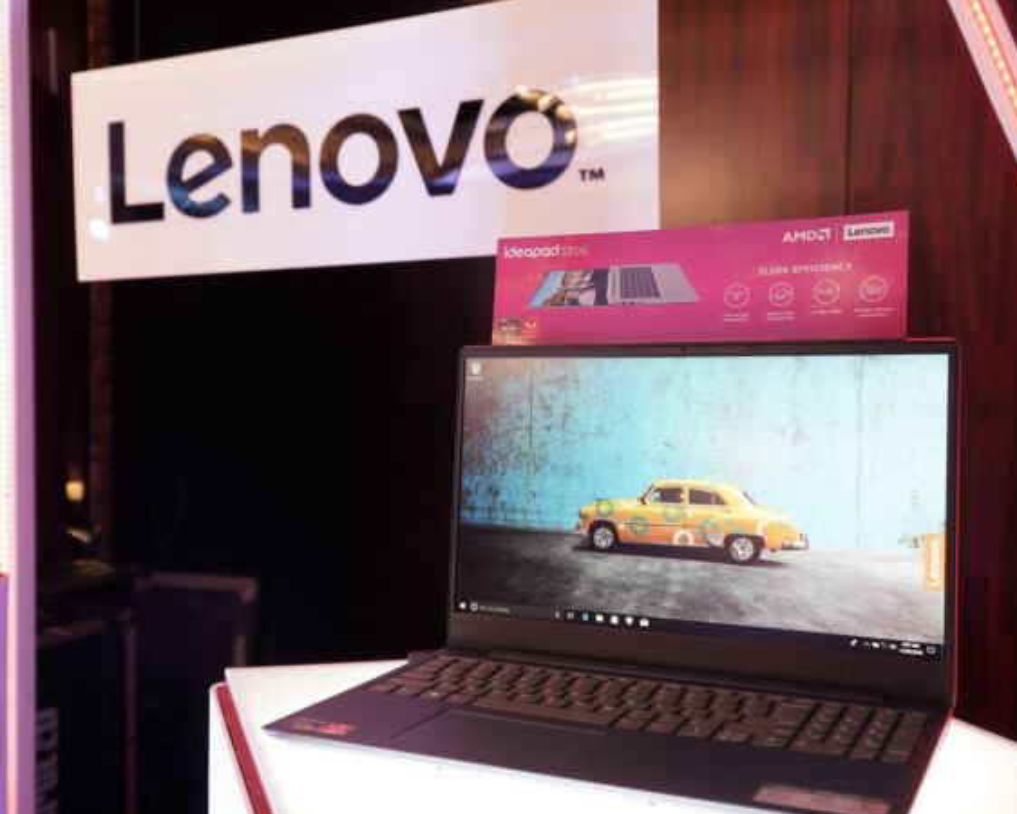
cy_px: 418
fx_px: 1084
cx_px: 456
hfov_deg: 50.2
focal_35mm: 36
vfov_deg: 41.2
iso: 1250
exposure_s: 1/80
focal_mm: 21
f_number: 4
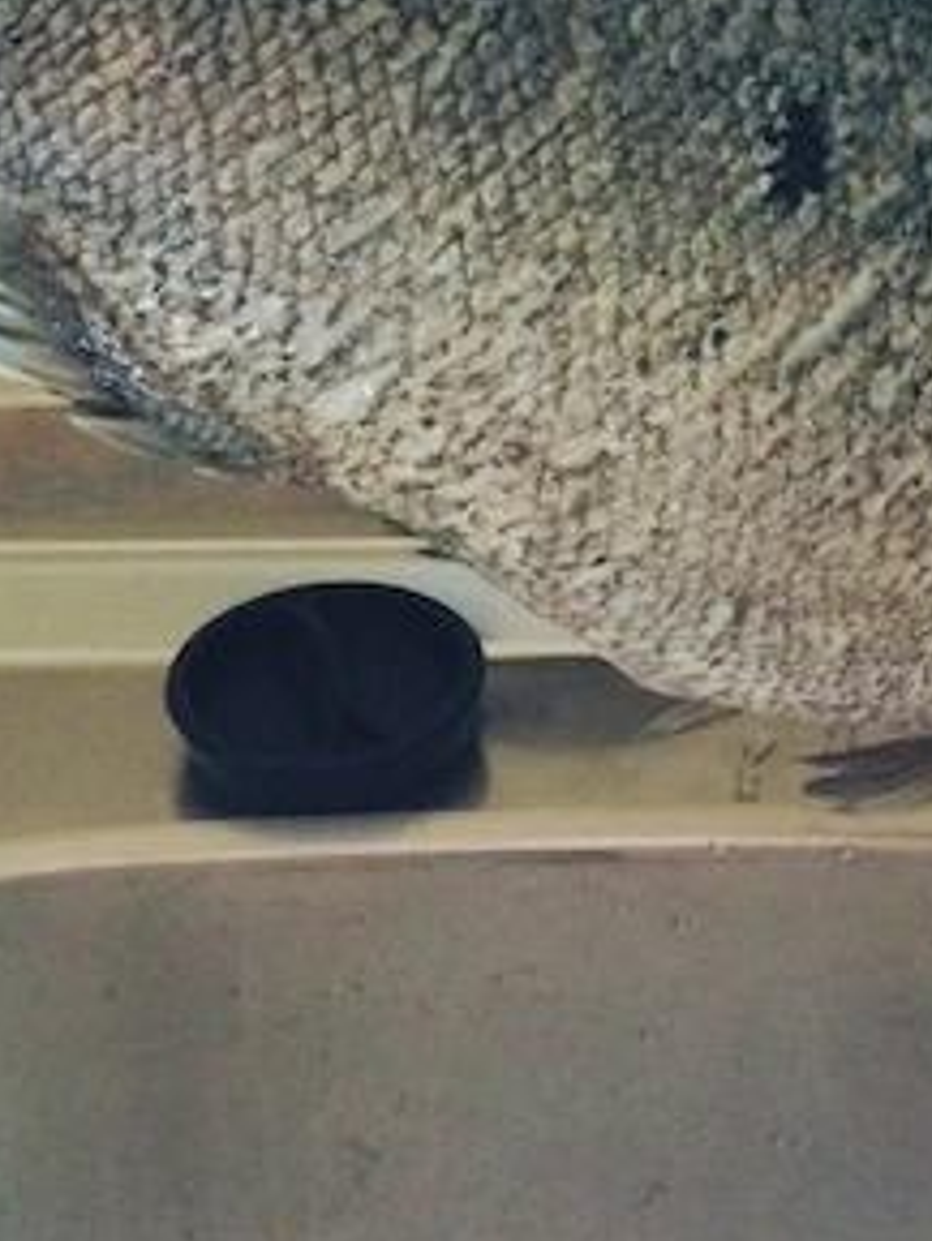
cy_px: 122
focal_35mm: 87
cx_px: 661
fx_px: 3121
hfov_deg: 16.9
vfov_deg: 22.0
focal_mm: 4.15
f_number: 2.2
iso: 100
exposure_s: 1/30
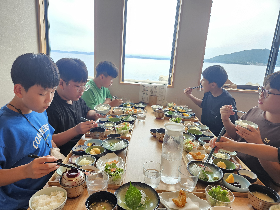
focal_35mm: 23
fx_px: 186
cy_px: 105
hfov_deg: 73.9
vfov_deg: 58.9
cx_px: 140
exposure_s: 1/207
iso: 125
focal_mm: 5.4
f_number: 1.8
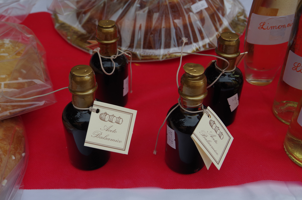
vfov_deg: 31.8
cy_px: 100
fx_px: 352
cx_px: 151
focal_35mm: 42
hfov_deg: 46.5
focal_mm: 28
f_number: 5.6
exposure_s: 1/60
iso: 200
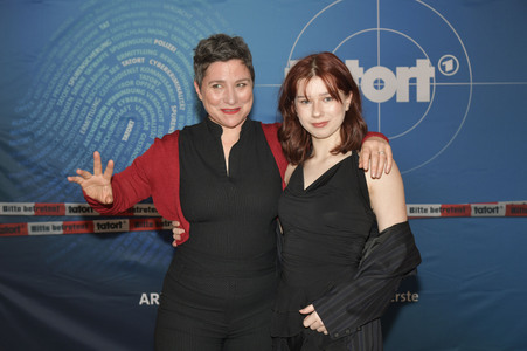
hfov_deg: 36.3
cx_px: 264
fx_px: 805
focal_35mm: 55
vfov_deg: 24.6
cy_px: 176
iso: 640
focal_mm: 55
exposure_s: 1/200
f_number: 5.6
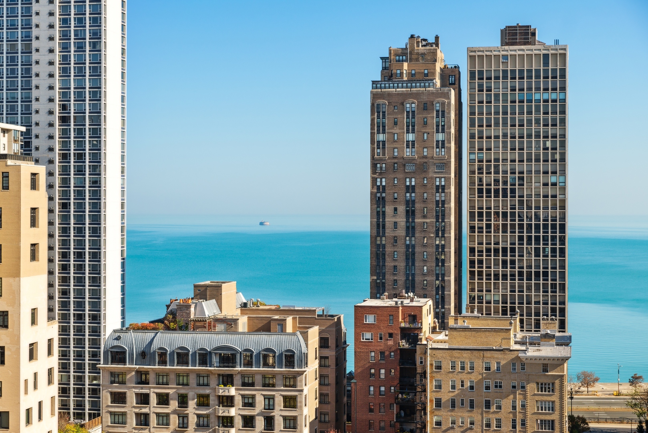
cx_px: 324
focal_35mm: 70
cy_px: 216
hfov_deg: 28.8
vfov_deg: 19.5
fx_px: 1260
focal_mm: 70
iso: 200
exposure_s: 1/640
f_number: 9
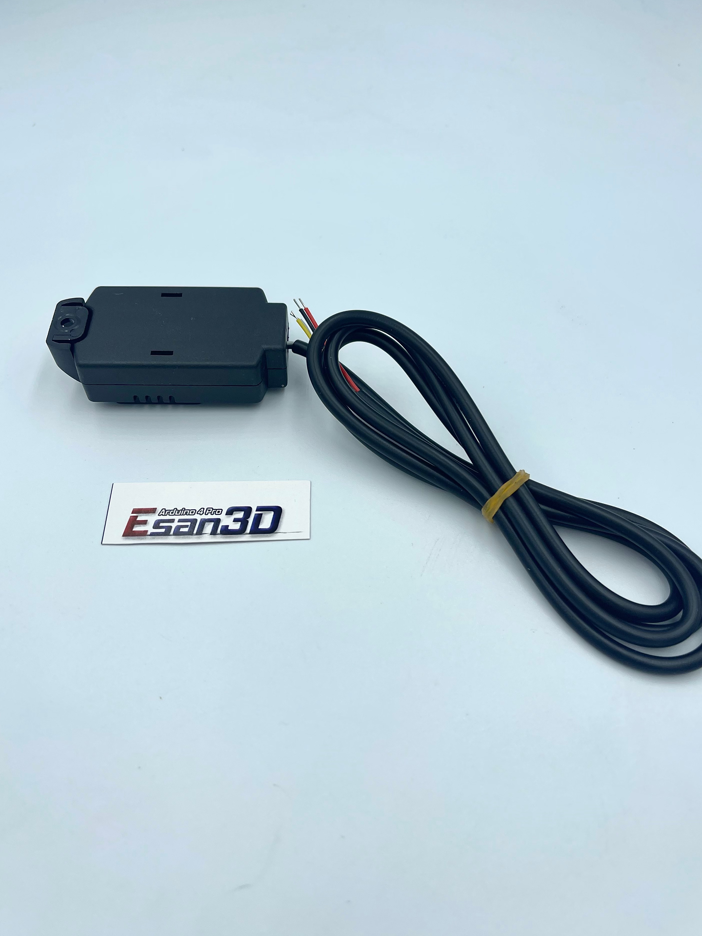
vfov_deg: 63.4
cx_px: 354
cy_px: 441
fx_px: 757
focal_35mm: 28
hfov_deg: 49.7
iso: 32
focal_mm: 5.1
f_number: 1.6
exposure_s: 1/1175
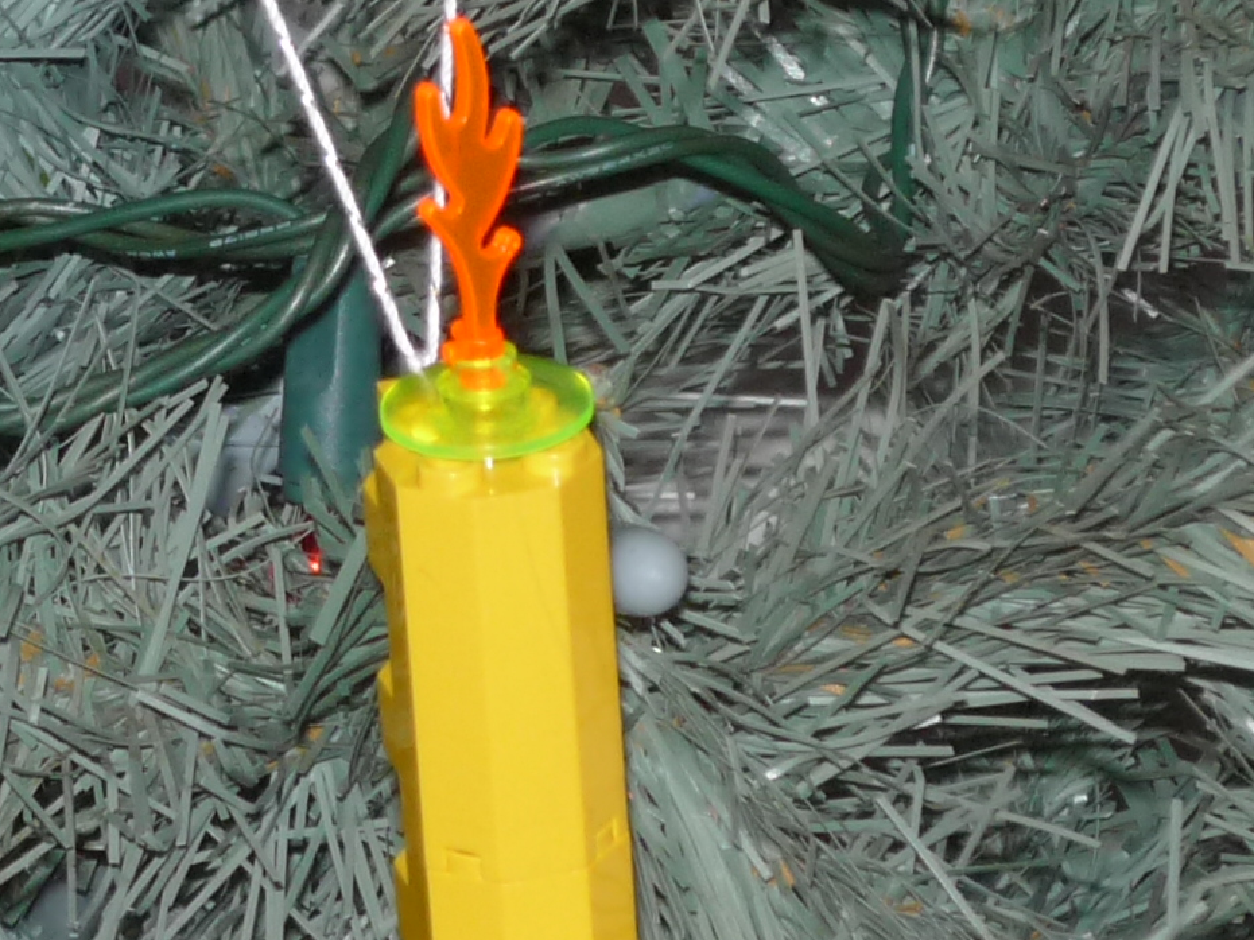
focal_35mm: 354
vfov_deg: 4.2
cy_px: 504
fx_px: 12822
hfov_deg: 5.6
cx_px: -109
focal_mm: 16.3
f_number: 5.7
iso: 125
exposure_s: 1/50
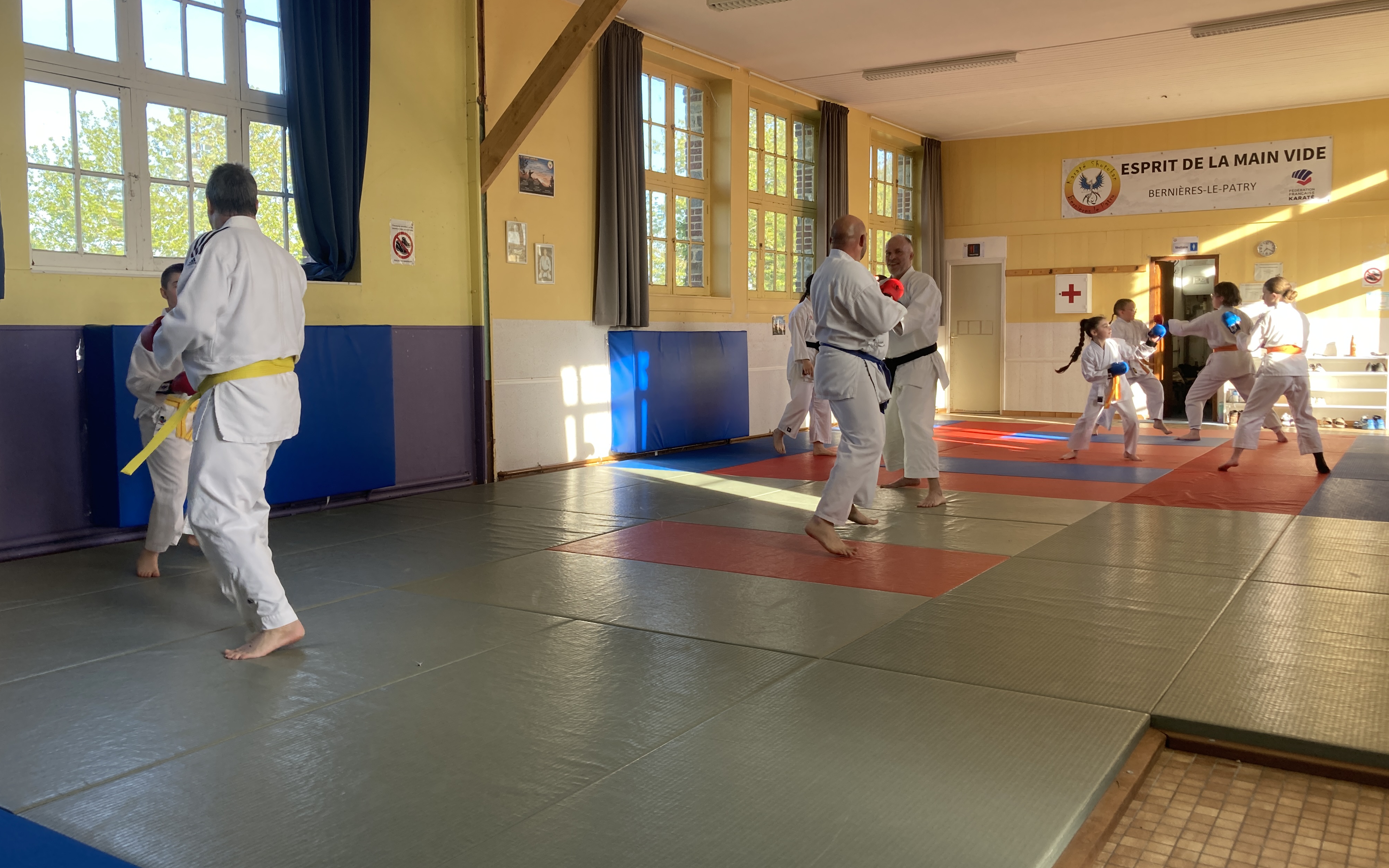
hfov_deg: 62.9
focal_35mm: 30
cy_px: 417
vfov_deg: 41.8
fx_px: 1136
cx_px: 701
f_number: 1.8
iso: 32
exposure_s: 1/121
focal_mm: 3.99
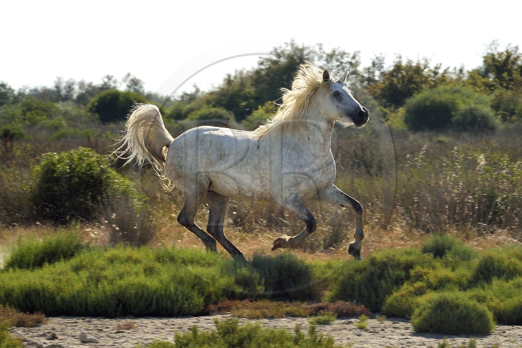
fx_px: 2899
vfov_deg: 6.9
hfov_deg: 10.3
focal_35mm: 200
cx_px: 261
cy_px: 174
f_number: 13
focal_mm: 200
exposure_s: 1/400
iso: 200
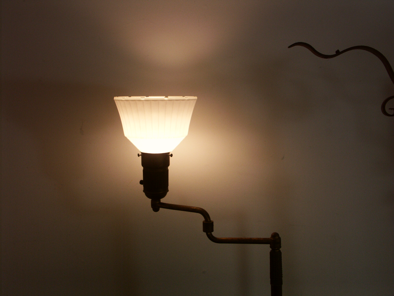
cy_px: 148
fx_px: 376
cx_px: 197
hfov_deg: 55.4
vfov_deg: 42.9
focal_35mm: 33
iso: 100
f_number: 3.5
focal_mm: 8.44
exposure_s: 1/100
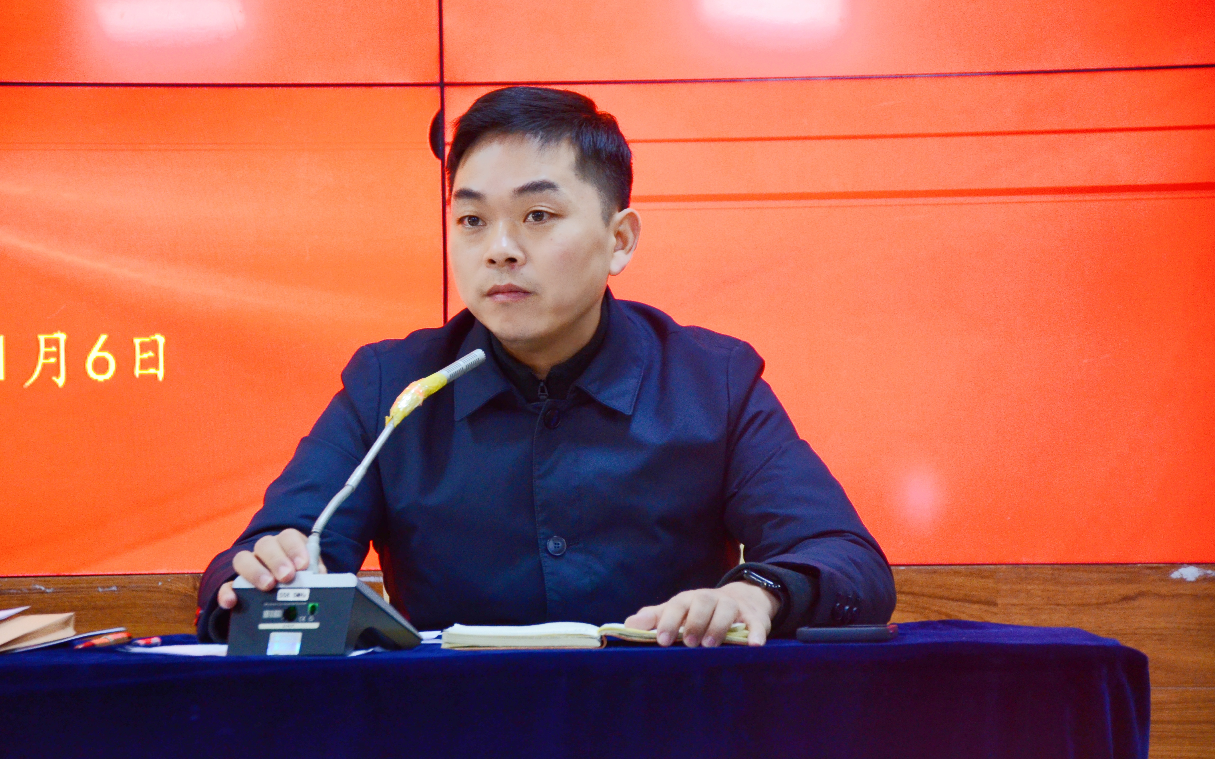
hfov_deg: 16.0
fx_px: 4321
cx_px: 606
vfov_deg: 10.0
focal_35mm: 131
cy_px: 381
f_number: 5.6
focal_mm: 85
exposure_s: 1/30
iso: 1250
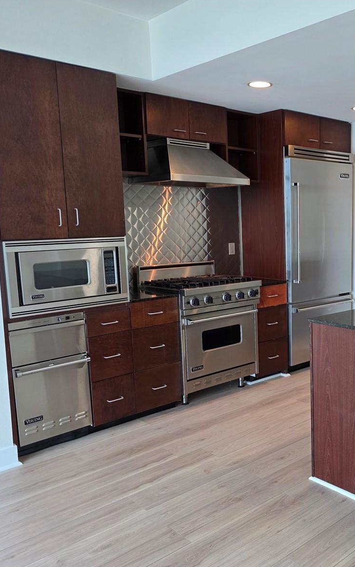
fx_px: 511
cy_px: 287
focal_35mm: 33
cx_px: 312
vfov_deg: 58.1
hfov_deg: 36.2
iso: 125
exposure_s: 1/120
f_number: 1.7
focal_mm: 6.3
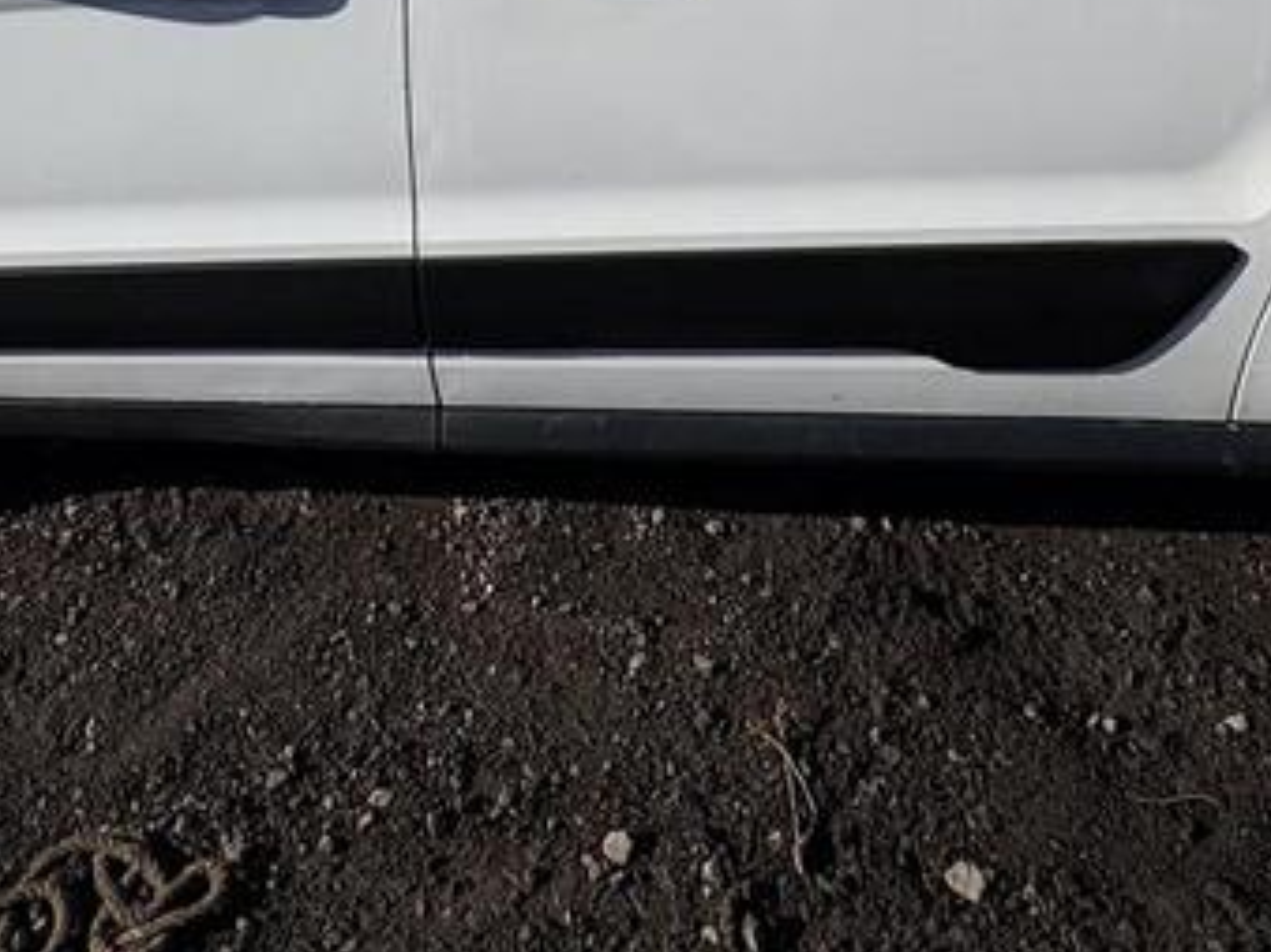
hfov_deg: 50.1
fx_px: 1358
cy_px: -240
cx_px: 592
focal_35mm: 37
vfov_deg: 31.3
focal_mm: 2.22
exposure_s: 1/4132
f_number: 2.2
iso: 50
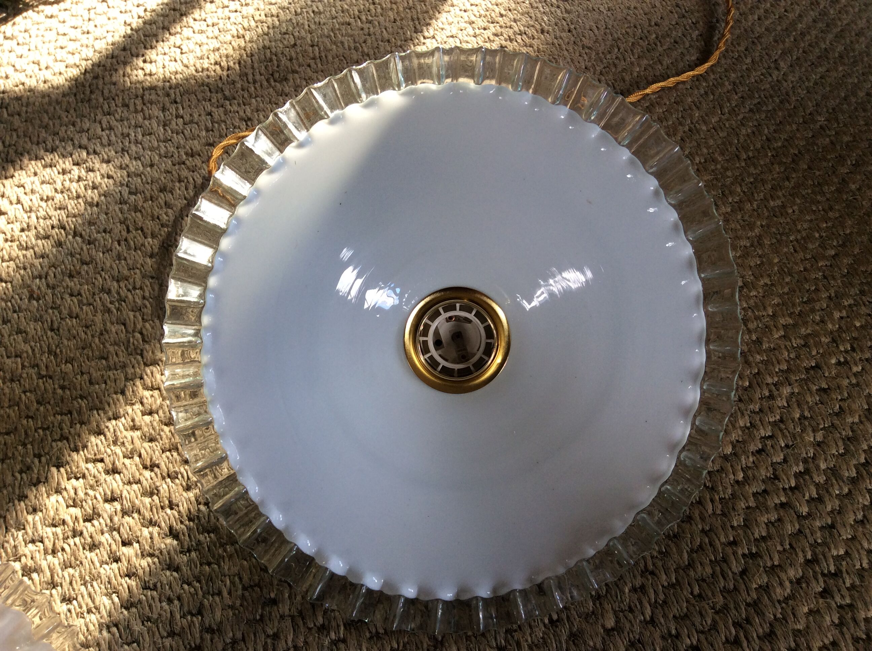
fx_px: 805
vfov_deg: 44.1
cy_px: 326
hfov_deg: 56.9
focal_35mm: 32
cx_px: 436
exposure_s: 1/25
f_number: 2.4
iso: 50
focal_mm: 3.3
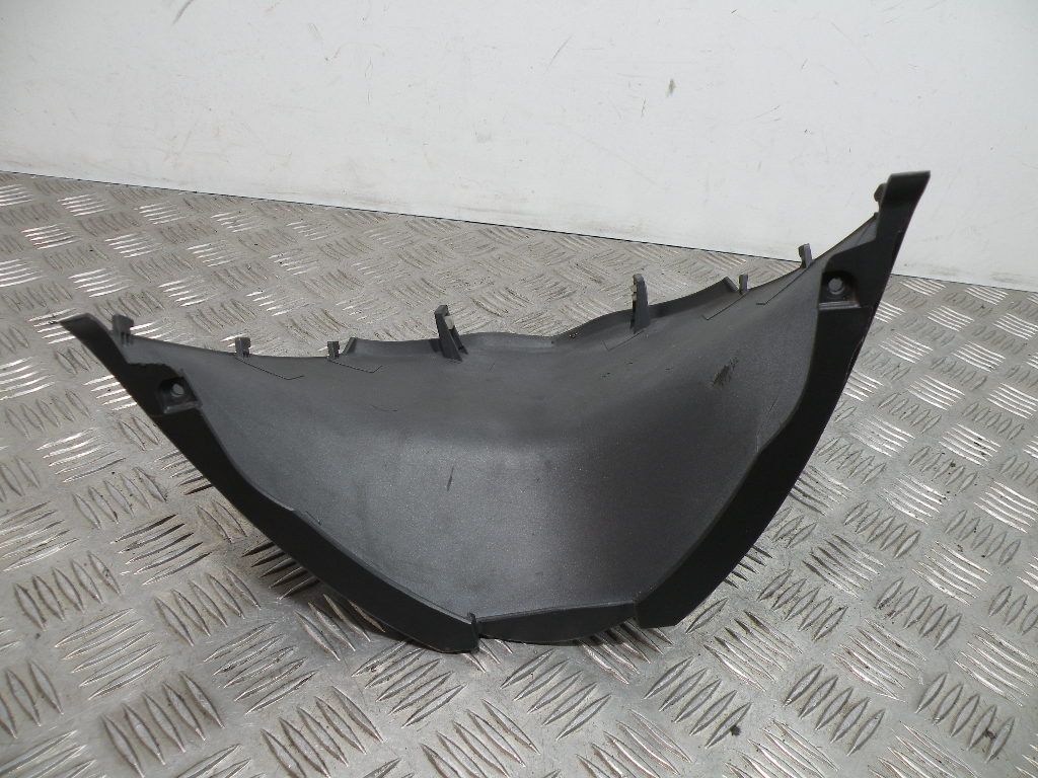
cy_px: 389
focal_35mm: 27
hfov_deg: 65.3
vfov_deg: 51.4
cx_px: 519
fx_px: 810
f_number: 3.2
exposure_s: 1/66
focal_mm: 4.7
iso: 64
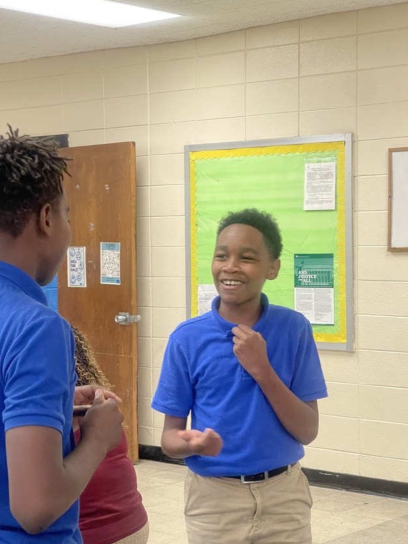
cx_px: 194
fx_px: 1226
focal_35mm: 78
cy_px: 299
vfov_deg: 25.0
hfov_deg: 18.9
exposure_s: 1/55
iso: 200
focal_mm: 7.5
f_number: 2.2
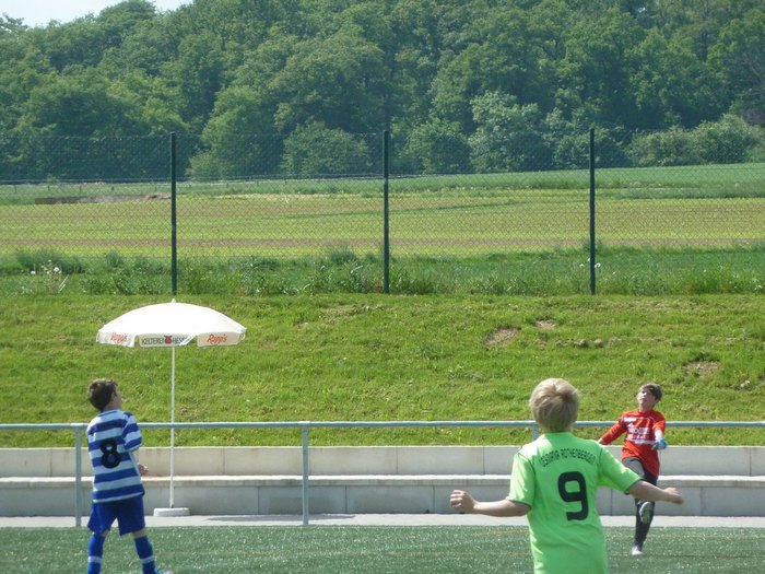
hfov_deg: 6.6
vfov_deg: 5.0
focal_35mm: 300
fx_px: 6630
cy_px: 287
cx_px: 382
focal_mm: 49.2
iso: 320
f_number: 4.9
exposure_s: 1/1000
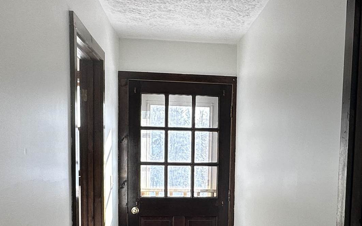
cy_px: 186
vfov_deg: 29.1
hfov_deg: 45.8
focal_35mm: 43
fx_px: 424
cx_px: 229
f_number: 2.2
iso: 40
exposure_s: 1/99
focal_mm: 2.22
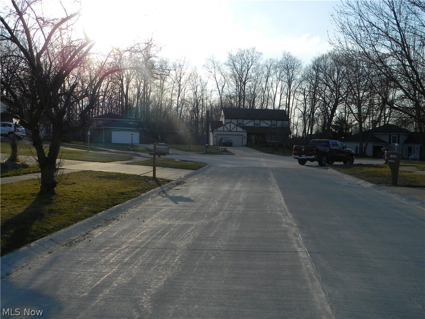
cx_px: 212
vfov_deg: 39.7
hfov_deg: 51.4
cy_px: 160
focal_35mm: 36
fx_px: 442
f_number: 3.7
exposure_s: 1/779
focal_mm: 6.4
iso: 80
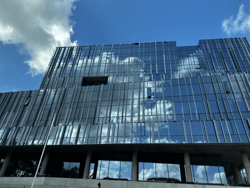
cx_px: 125
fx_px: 173
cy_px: 94
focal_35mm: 24
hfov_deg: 71.6
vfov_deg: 56.8
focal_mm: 6.86
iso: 80
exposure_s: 1/1916
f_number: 1.78
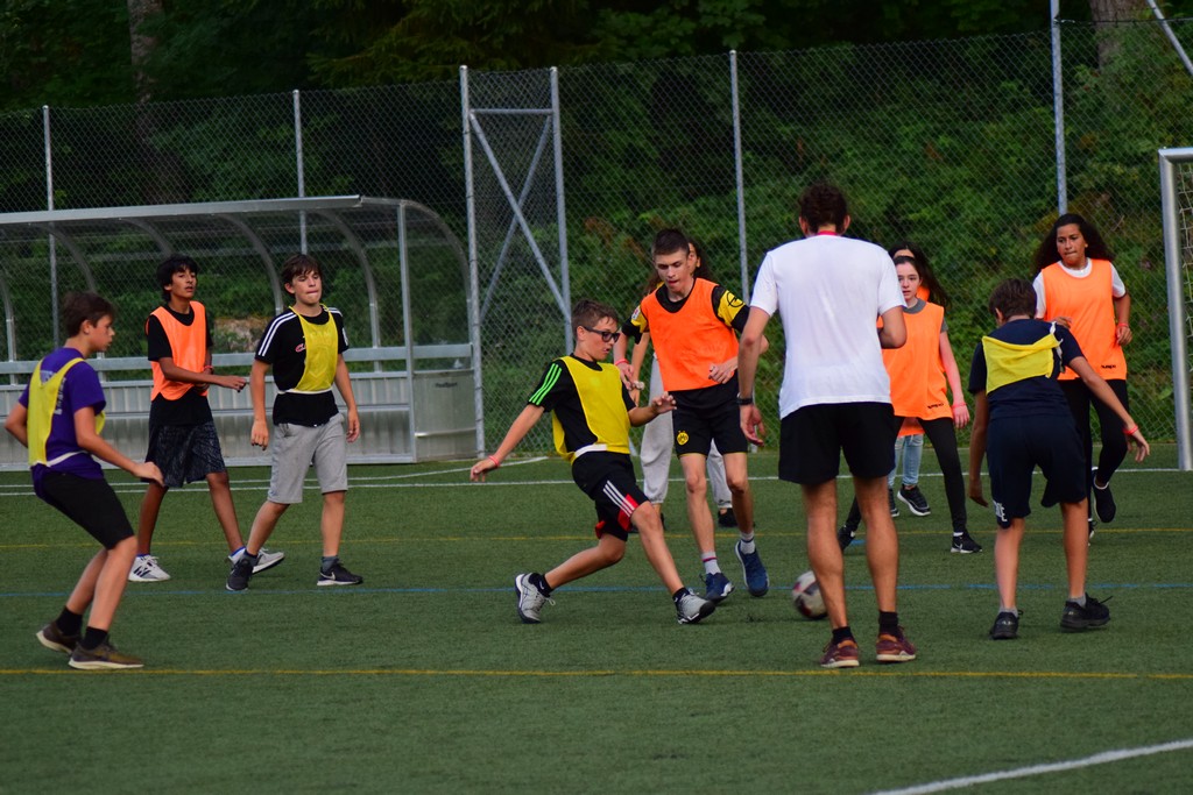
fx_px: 5767
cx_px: 596
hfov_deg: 11.8
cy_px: 398
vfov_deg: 7.9
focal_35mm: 174
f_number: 4.2
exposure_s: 1/320
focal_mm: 116
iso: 1600
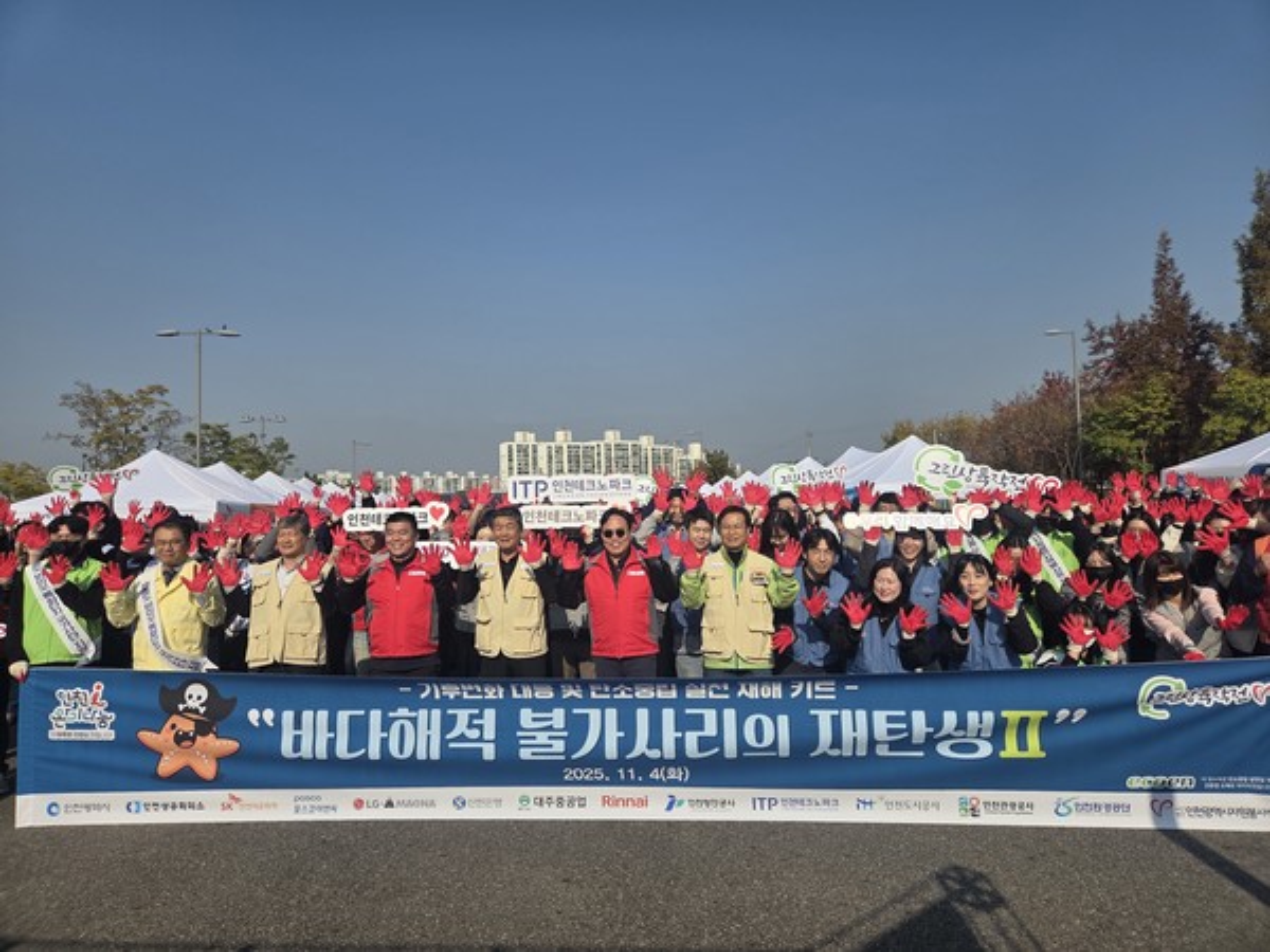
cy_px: 476
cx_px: 635
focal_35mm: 23
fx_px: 844
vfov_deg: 58.9
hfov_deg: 73.9
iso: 64
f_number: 1.8
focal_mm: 5.4
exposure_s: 1/7891
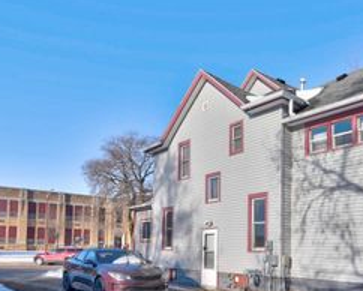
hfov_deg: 54.1
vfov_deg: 47.0
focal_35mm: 31
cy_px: 169
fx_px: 333
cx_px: 279
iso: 100
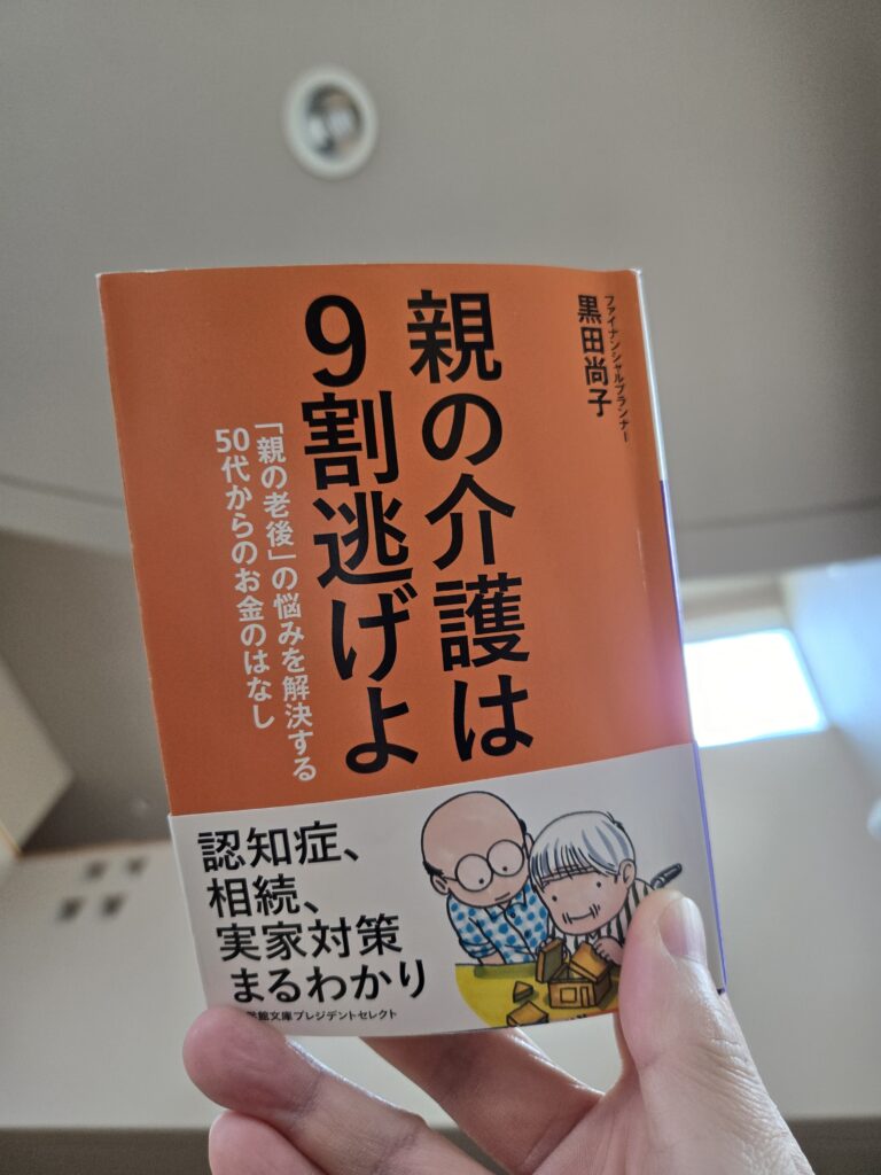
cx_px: 440
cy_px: 588
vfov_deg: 73.9
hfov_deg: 58.9
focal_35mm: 23
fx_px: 780
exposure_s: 1/100
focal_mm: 5.4
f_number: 1.8
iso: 160
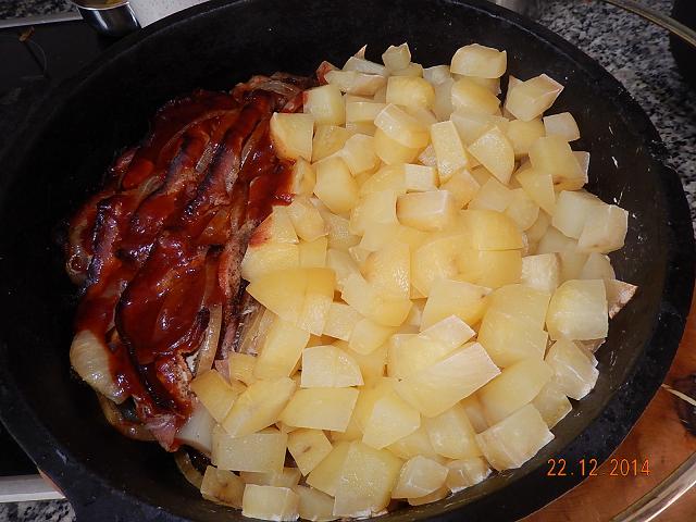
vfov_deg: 54.9
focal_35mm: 25
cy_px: 261
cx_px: 348
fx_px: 503
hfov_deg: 69.4
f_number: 3.4
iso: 200
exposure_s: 1/30
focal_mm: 4.5
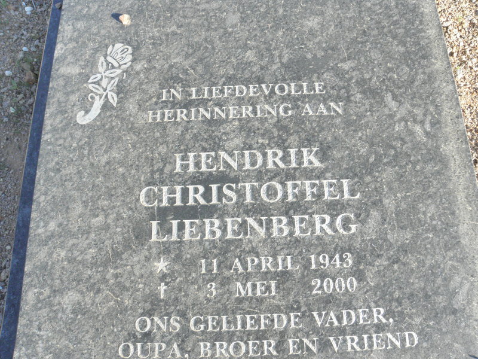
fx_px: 359
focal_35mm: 26
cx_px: 239
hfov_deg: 67.3
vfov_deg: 53.1
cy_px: 180
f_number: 6.3
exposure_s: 1/250
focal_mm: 4.6
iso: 200
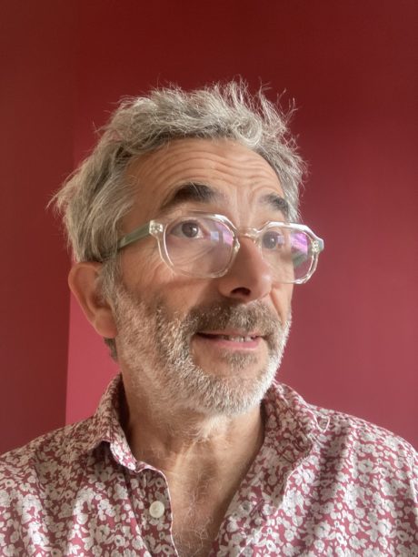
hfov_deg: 44.2
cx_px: 209
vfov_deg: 56.8
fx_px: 514
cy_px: 278
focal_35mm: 32
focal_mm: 2.87
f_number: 2.2
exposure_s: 1/66
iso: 80
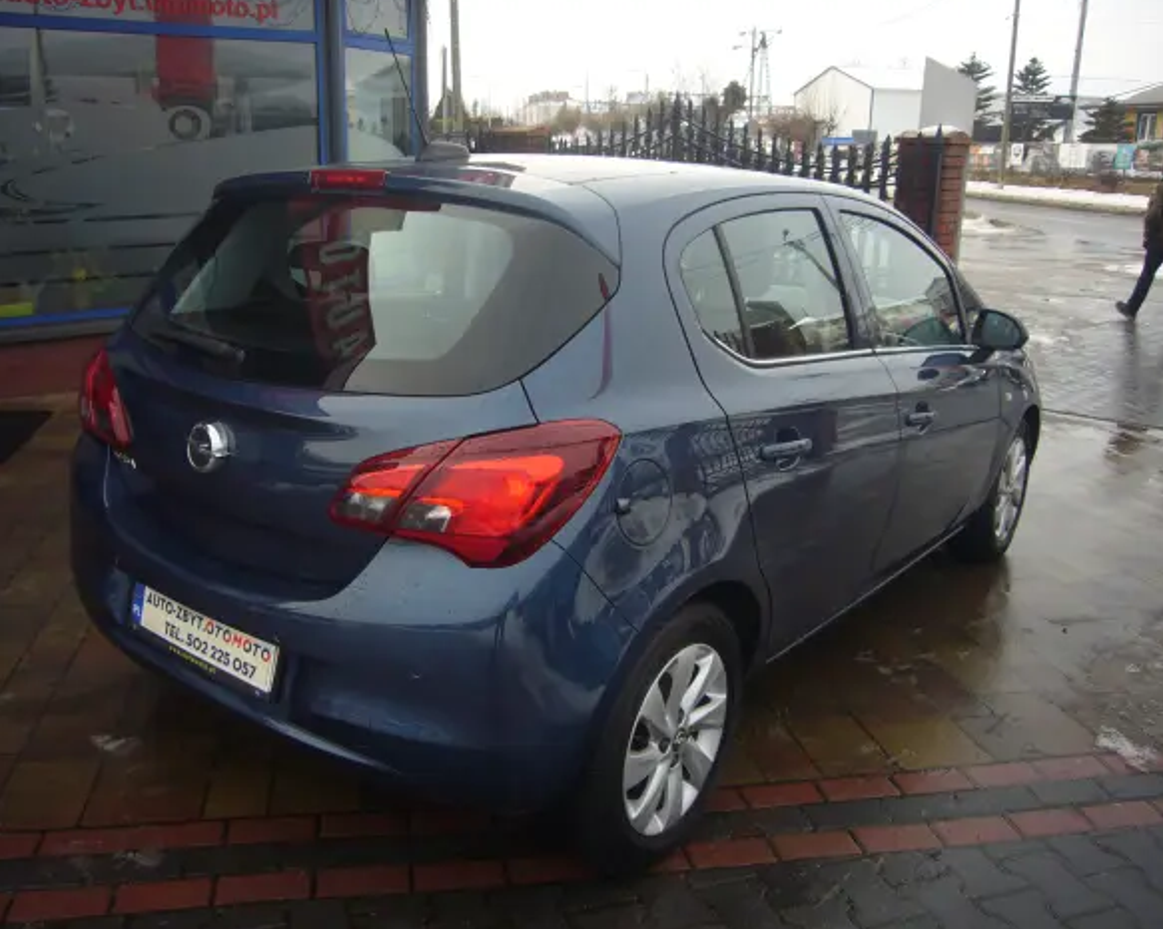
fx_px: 1032
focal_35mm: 30
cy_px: 457
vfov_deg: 48.5
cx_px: 535
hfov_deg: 58.7
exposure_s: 1/200
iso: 80
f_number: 2.8
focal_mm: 4.6
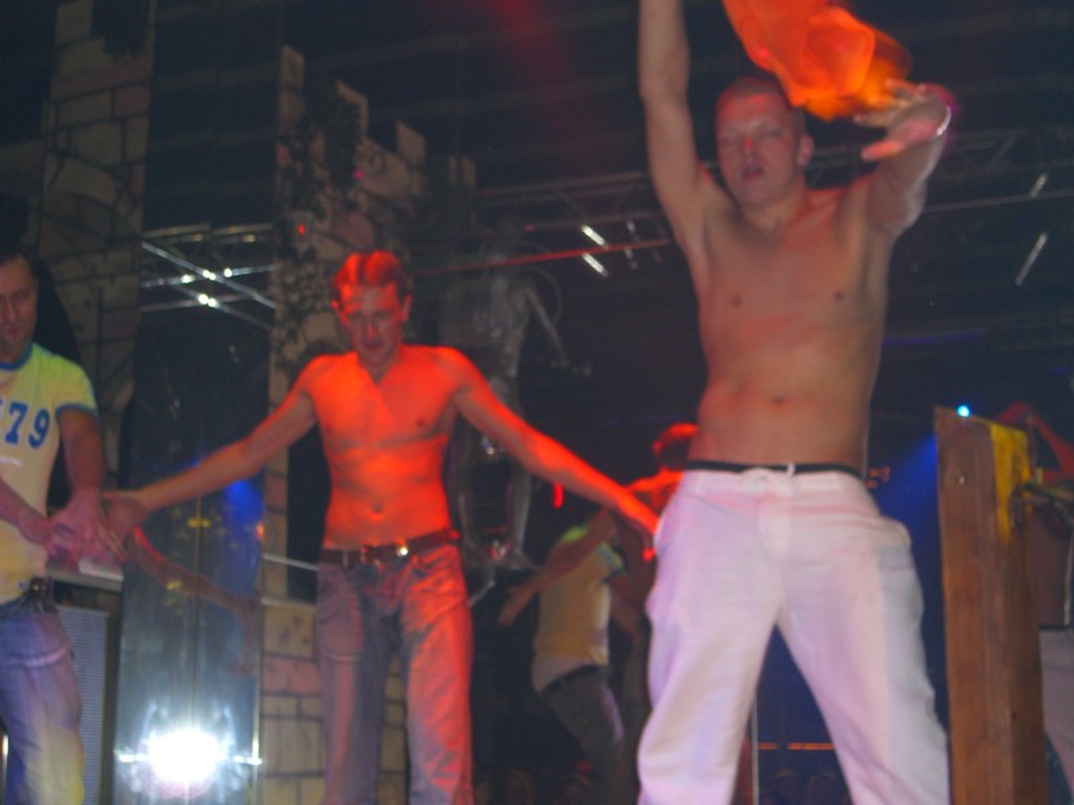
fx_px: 1768
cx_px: 537
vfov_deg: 25.7
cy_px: 402
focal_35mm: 57
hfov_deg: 33.8
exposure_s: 1/60
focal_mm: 11.8
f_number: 3.6
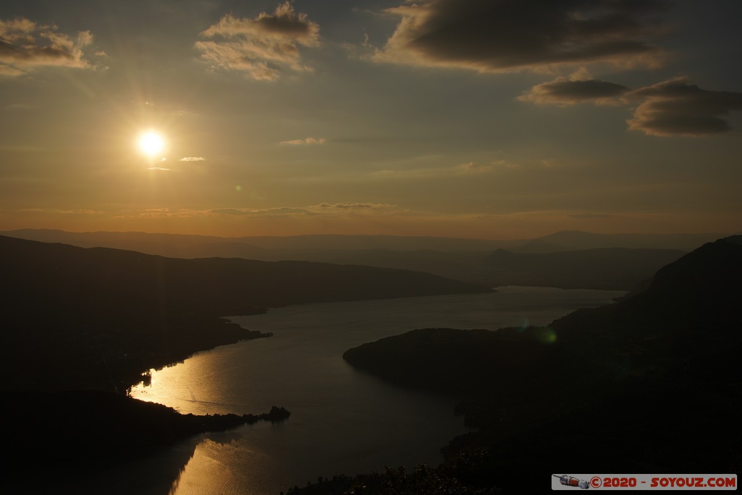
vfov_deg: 33.4
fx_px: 824
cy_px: 248
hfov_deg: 48.5
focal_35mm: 40
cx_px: 371
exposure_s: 1/2000
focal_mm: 40
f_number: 8
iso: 100
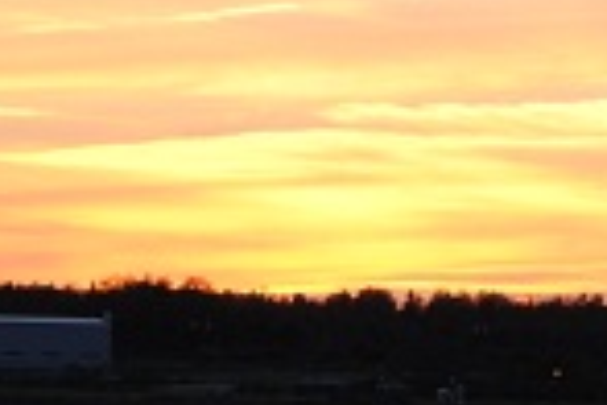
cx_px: 306
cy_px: 258
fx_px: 7582
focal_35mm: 450
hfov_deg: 4.6
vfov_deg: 3.1
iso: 200
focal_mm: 55
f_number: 5.6
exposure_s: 1/60
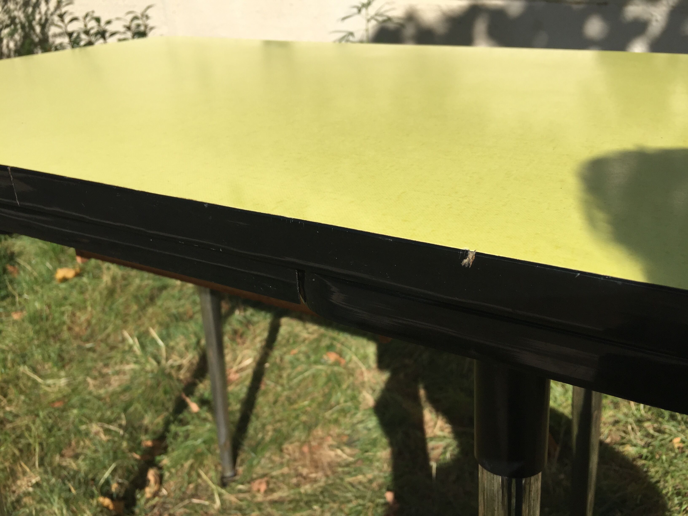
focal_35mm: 29
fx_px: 576
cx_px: 344
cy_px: 258
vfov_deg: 48.2
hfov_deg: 61.7
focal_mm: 4.15
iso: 32
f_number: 2.2
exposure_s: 1/2475
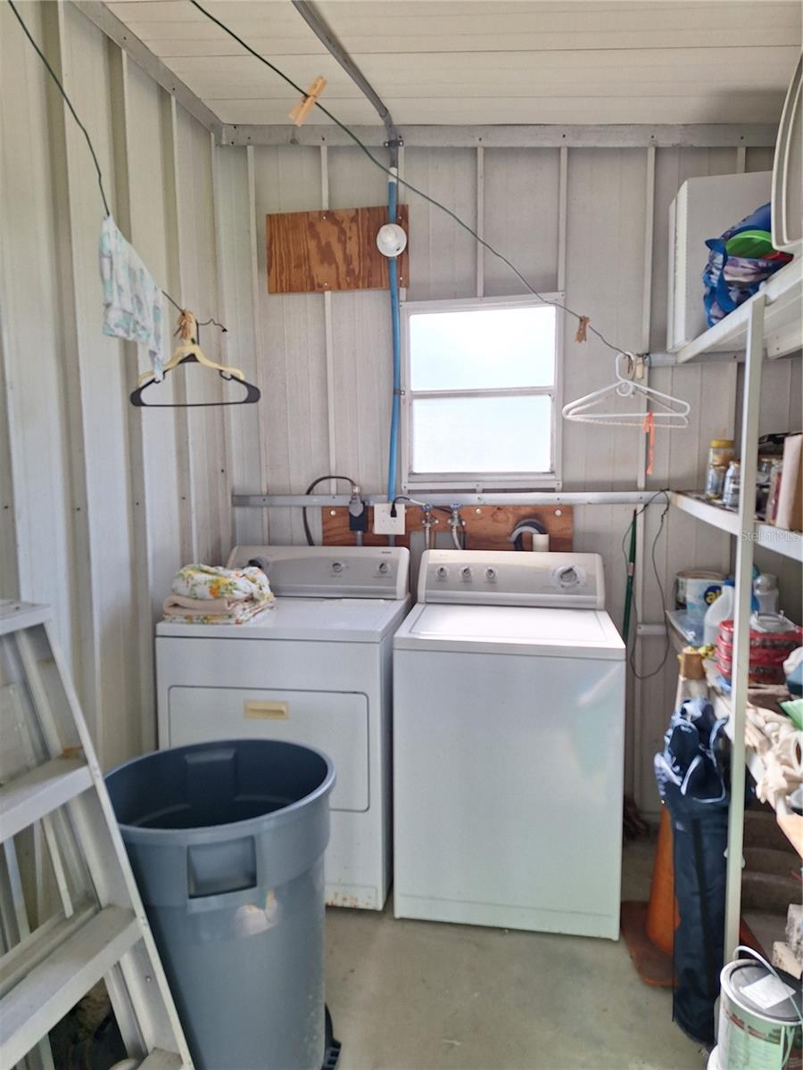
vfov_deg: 73.9
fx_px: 711
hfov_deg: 58.9
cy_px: 535
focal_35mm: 23
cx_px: 402
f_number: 1.8
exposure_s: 1/202
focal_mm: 5.54
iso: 40
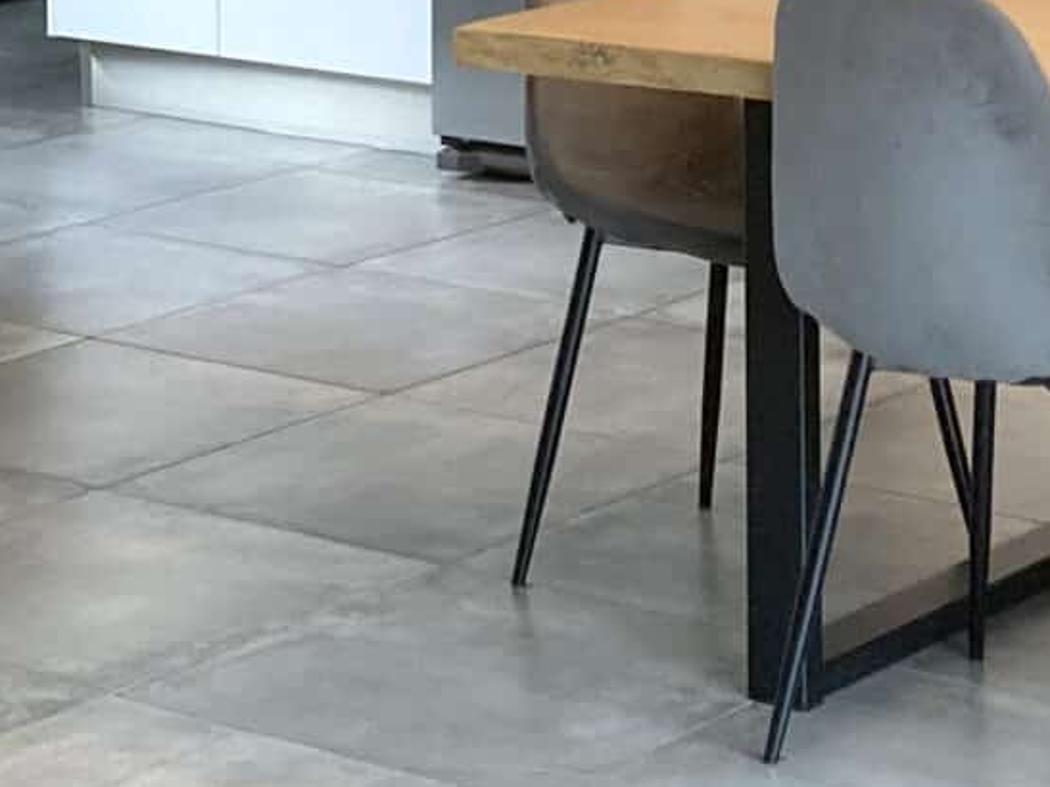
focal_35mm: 131
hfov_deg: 15.1
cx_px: 518
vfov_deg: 10.9
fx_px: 3973
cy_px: -418
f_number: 1.8
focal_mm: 3.99
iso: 125
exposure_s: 1/50
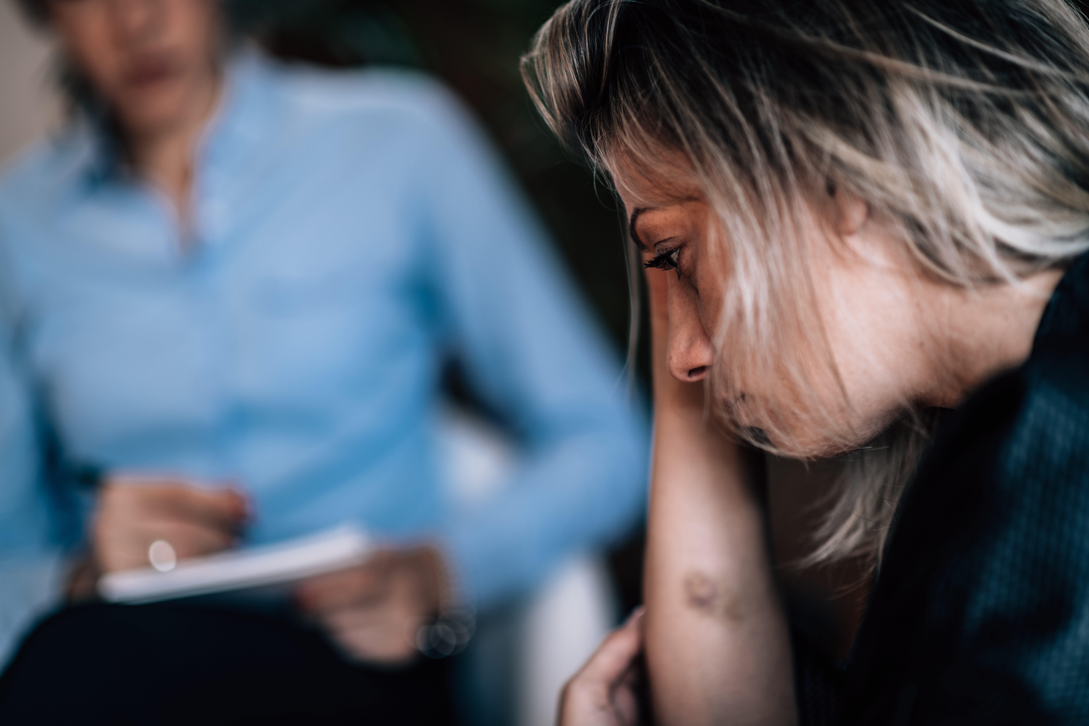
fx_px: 2571
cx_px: 544
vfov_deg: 16.1
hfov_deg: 23.9
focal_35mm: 85
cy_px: 363
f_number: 1.6
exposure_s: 1/200
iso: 64
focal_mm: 85
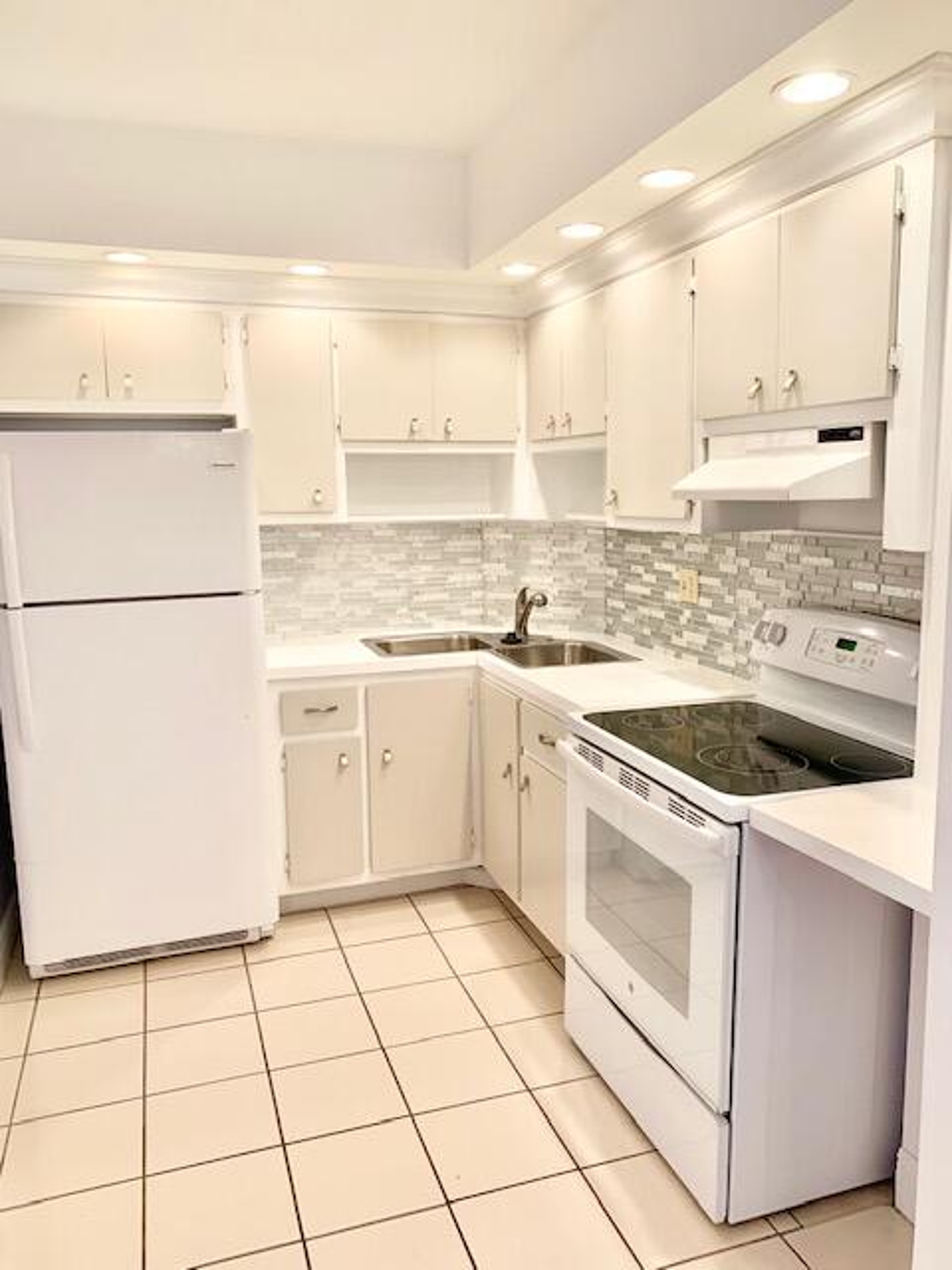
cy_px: 635
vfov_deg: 67.3
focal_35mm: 26
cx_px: 476
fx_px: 953
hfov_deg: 53.1
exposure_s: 1/60
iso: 100
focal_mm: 4.25
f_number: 1.8
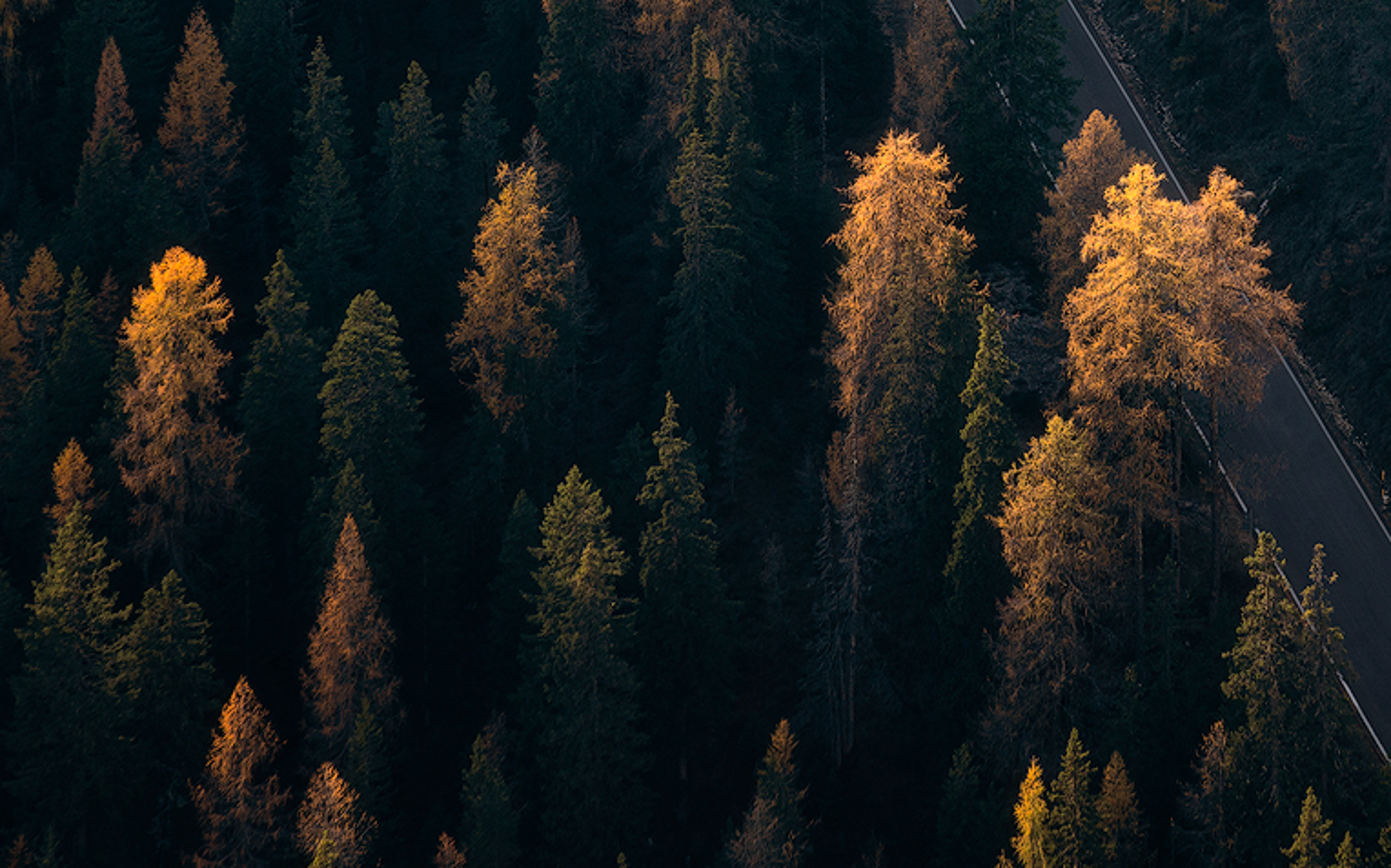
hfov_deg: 3.5
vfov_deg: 2.2
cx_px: 1072
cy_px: -16
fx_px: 22739
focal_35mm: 600
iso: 100
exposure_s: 1/40
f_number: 10
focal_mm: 300
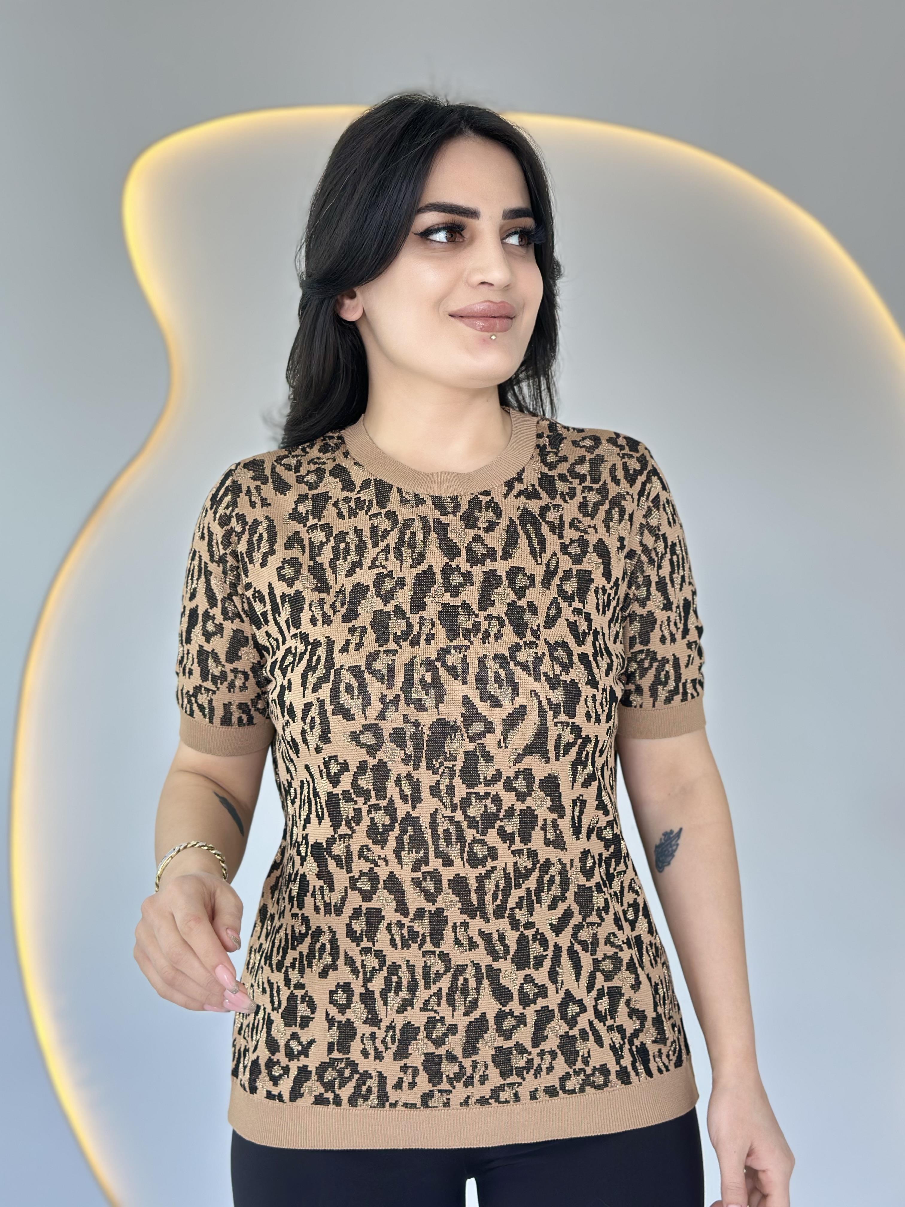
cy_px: 604
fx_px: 1673
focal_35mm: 48
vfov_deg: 39.7
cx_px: 452
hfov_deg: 30.3
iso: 64
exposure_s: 1/100
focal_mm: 6.86
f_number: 1.78
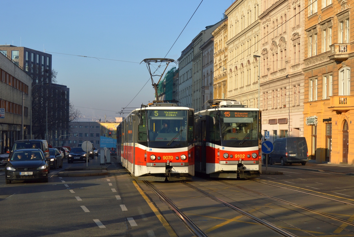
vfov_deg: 23.9
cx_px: 177
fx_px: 561
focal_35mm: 57
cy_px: 118
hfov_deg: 35.0
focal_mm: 38
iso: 200
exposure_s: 1/320
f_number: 9
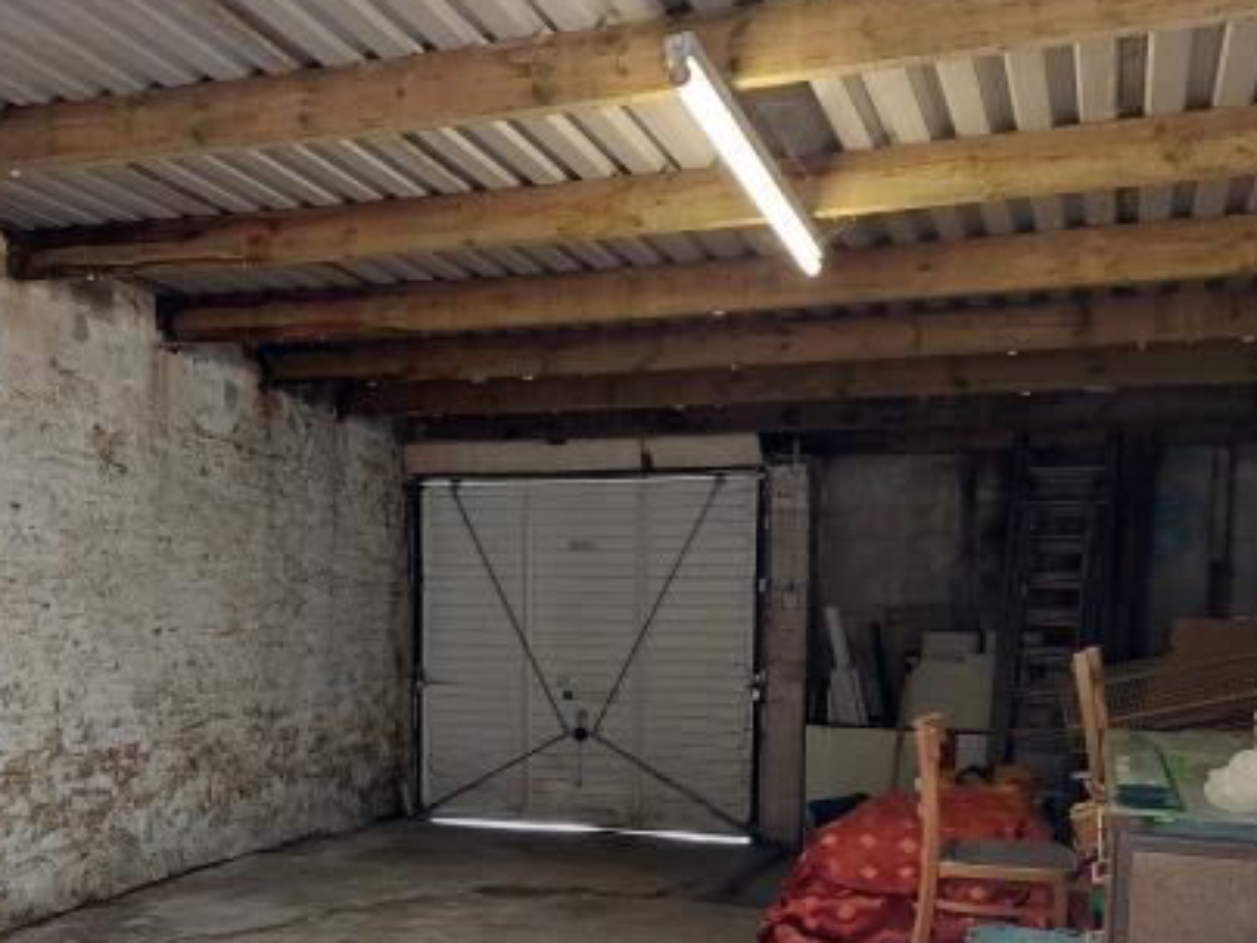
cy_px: 678
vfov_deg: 37.0
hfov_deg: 48.7
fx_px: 1380
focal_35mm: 38
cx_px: 507
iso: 250
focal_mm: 5.23
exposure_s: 1/50
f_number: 1.8
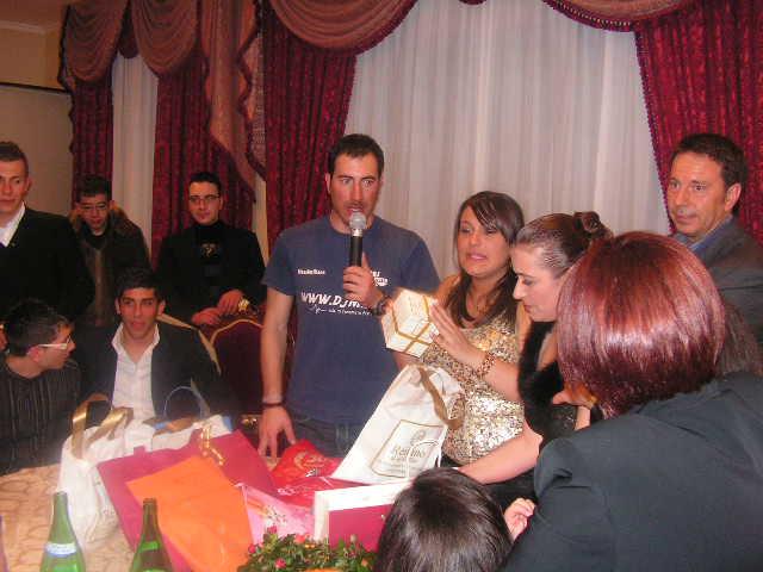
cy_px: 286
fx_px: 794
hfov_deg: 51.4
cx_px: 382
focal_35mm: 36
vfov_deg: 39.7
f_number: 3.2
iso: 200
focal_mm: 6
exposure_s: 1/40
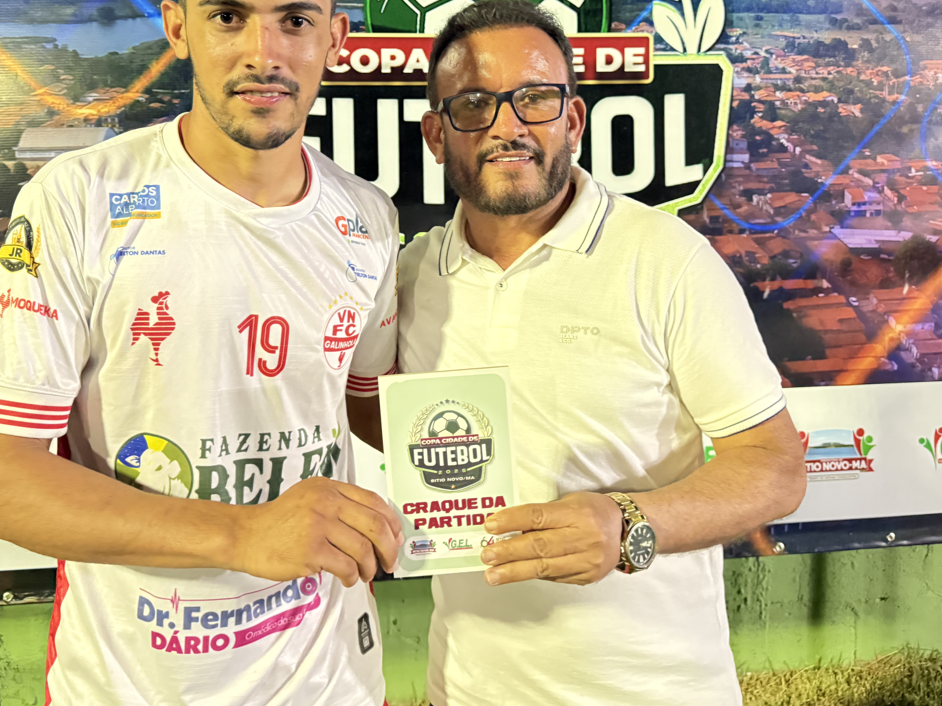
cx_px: 419
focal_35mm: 33
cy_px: 233
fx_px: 898
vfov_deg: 42.3
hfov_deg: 55.2
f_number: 1.78
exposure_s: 1/30
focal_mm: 6.76
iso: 1600
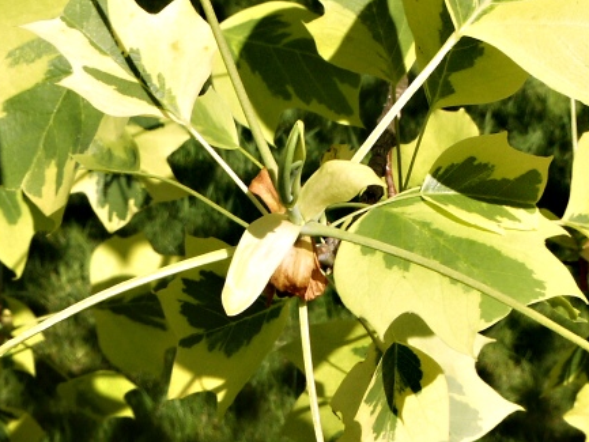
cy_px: 226
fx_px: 2451
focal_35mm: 144
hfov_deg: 13.7
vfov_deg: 10.3
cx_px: 287
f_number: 8
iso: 64
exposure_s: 1/180
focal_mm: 15.6
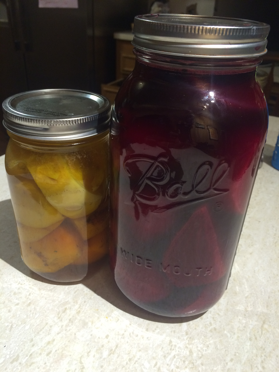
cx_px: 140
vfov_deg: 61.7
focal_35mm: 29
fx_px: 312
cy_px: 186
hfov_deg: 48.2
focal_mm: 4.15
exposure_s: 1/30
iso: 125
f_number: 2.2
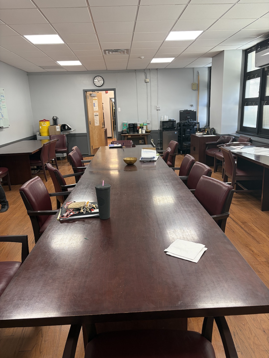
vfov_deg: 67.3
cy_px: 179
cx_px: 134
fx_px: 269
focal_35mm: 26
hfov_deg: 53.1
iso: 100
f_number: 1.6
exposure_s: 1/60
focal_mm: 5.96
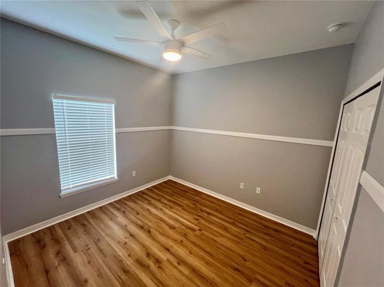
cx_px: 192
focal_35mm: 13
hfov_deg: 106.2
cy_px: 144
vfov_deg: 89.9
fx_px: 144
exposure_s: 1/60
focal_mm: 1.57
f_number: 1.8
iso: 160
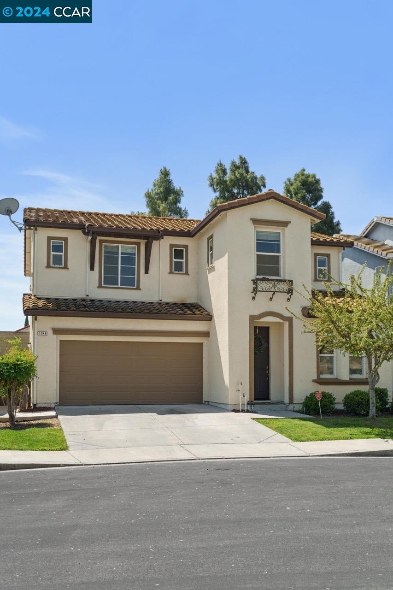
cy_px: 295
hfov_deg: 37.8
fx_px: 573
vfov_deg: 54.4
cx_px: 196
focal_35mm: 35
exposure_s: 1/50
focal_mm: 35
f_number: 8
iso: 100
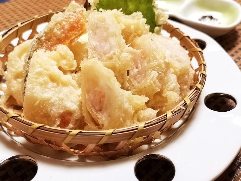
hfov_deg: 56.8
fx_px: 223
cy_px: 90
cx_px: 120
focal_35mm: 32
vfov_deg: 44.2
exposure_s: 1/30
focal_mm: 3.95
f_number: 1.8
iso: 400
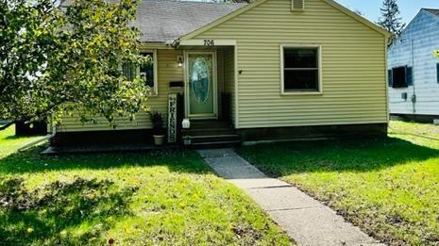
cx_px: 241
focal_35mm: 36
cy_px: 97
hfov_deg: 55.2
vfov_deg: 32.7
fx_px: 419
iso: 80
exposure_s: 1/3717
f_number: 1.78
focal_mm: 6.86
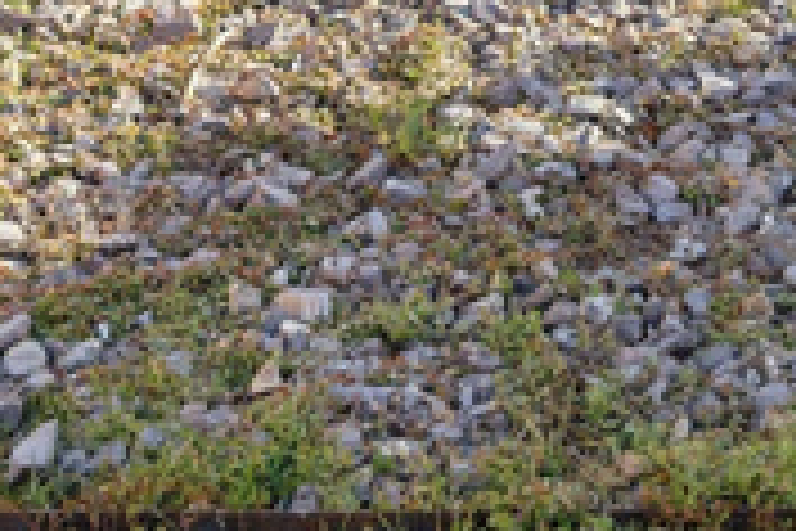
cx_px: 774
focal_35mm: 112
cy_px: -810
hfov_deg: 17.8
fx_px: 2483
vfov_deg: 10.3
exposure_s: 1/2500
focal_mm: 19.4
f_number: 8
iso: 100
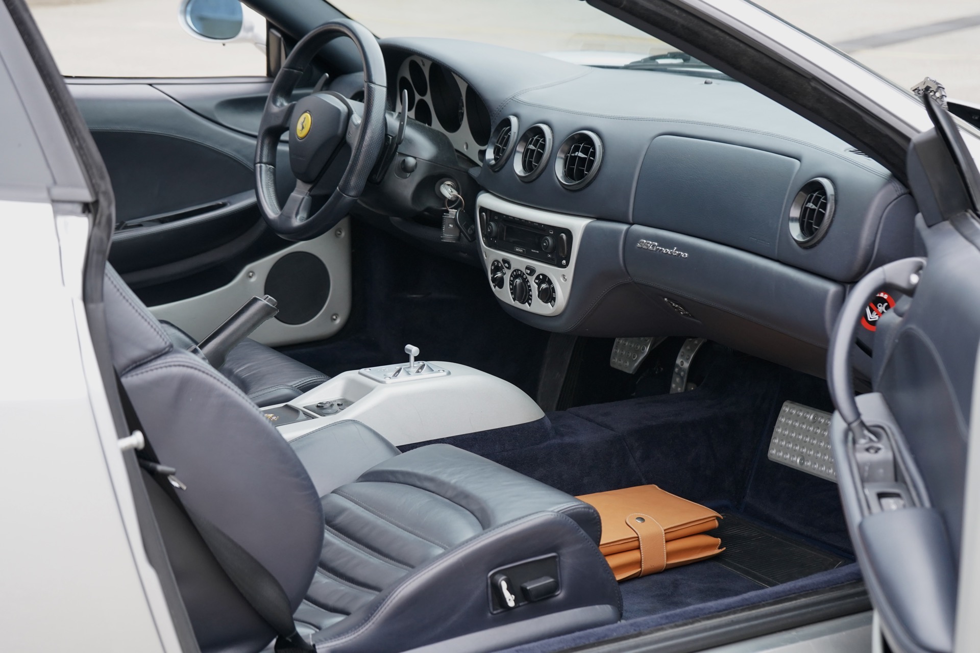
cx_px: 490
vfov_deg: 19.5
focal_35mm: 70
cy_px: 326
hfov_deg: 28.8
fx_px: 1905
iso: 1000
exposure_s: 1/80
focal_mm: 70
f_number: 5.6
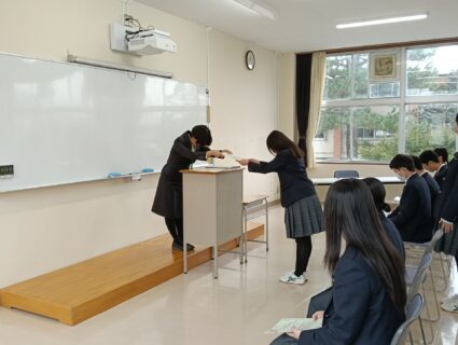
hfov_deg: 55.3
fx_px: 437
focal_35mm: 33
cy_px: 172
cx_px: 229
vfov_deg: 43.0
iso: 64
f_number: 1.8
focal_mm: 3.98
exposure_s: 1/50
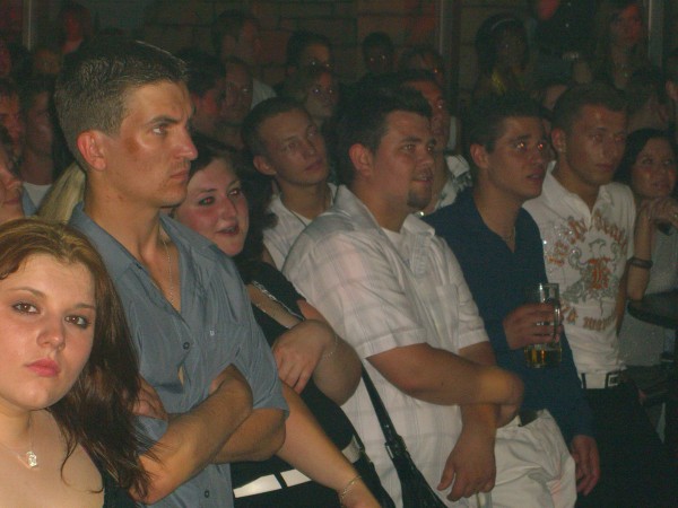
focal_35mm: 114
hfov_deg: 17.3
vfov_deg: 13.0
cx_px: 339
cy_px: 254
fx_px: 2233
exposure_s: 1/60
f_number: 5.1
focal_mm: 23.7
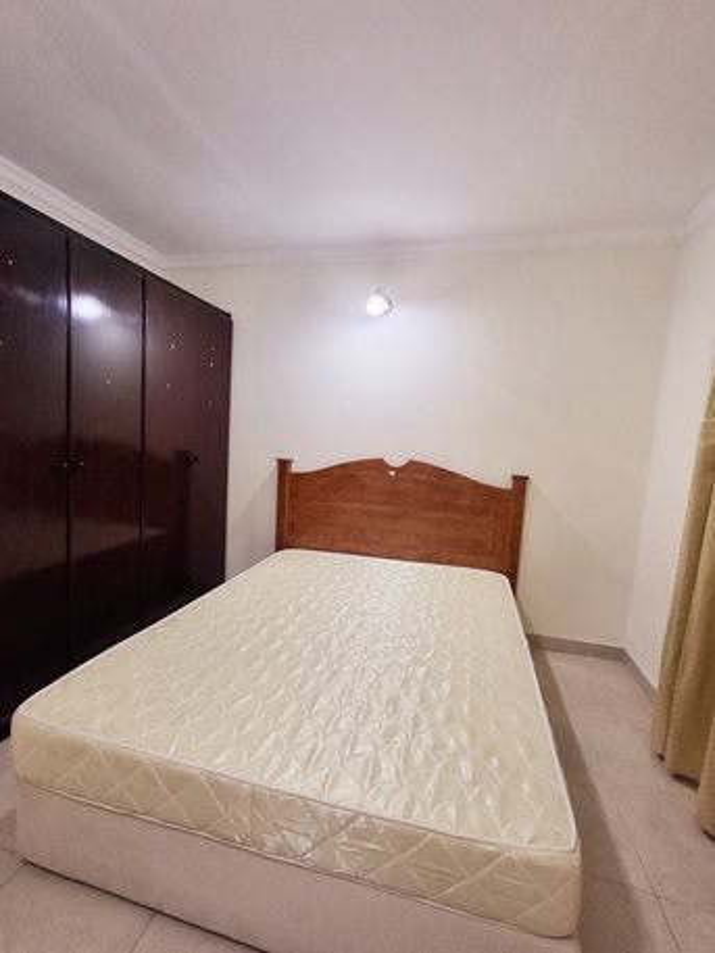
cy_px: 476
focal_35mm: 16
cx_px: 358
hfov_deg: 78.1
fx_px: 440
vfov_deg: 94.5
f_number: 2.2
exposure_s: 1/50
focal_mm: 1.64
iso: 200
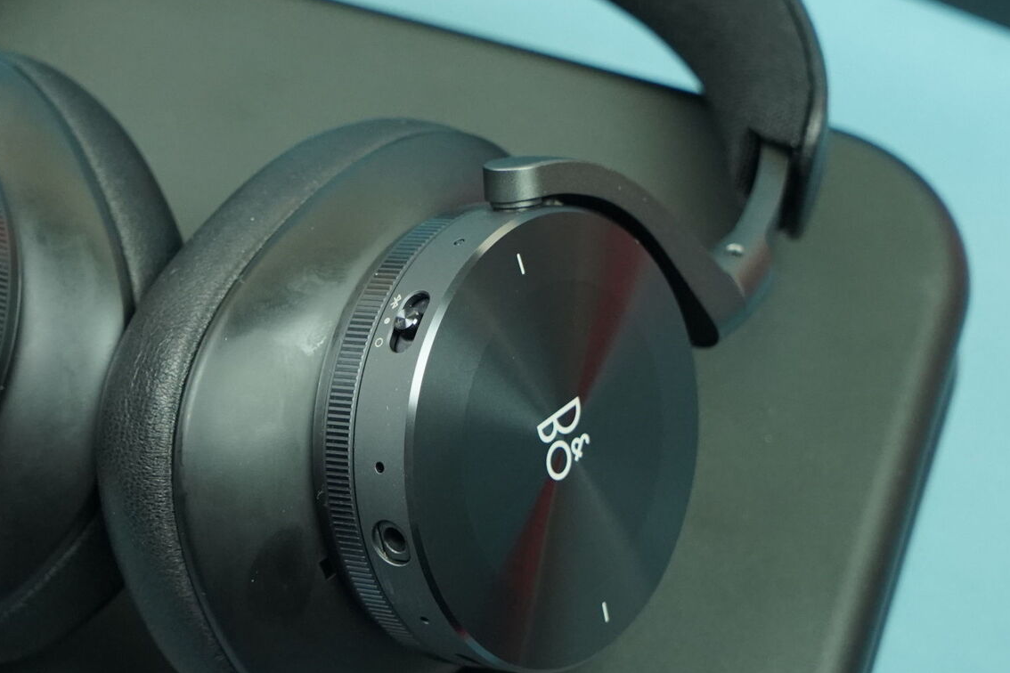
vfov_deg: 13.0
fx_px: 2946
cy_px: 369
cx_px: 336
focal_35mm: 105
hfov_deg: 19.4
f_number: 7.1
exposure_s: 1/160
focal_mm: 62
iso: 3200
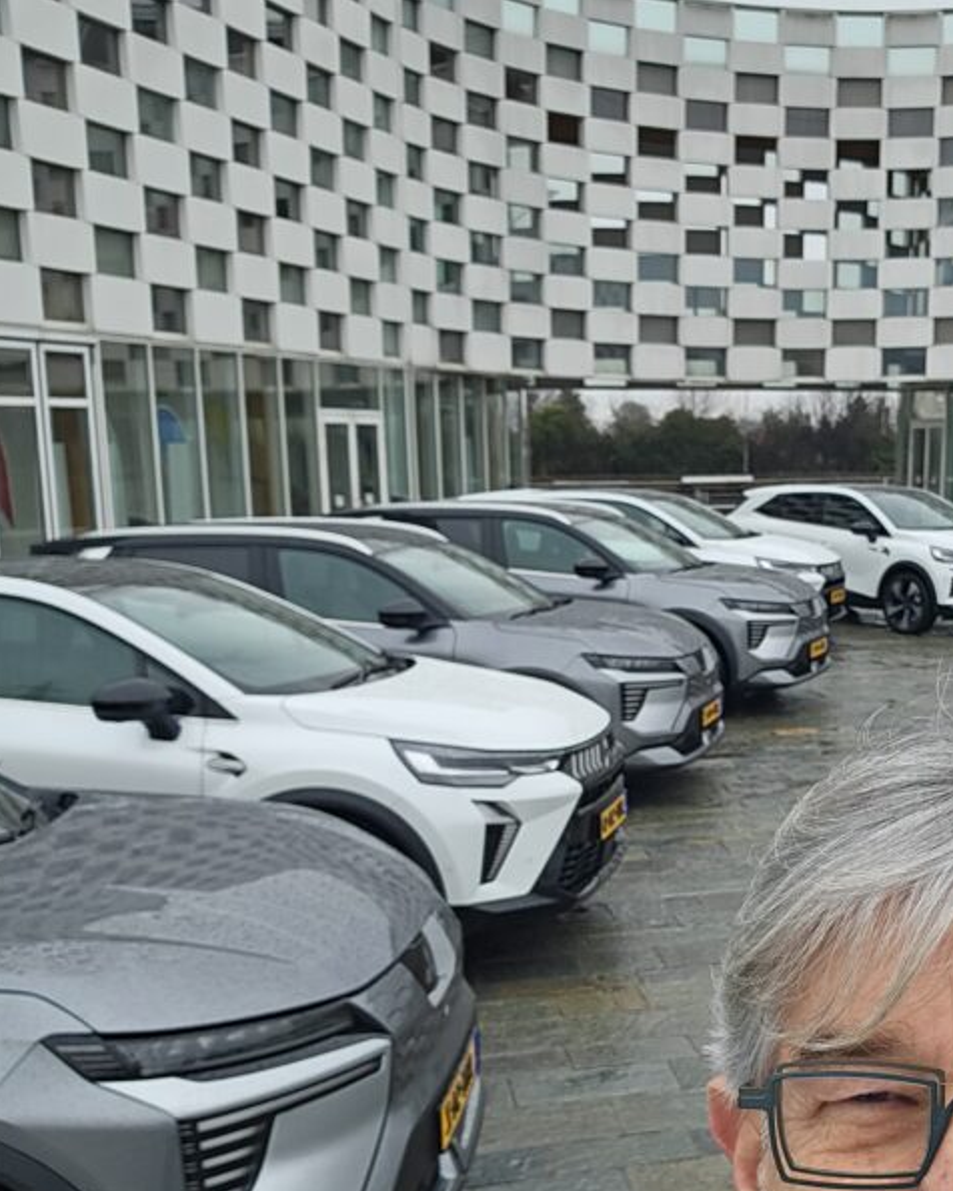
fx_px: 1481
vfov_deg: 43.4
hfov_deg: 34.6
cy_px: 765
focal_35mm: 42
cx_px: 757
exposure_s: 1/132
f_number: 2.2
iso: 25
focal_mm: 3.3
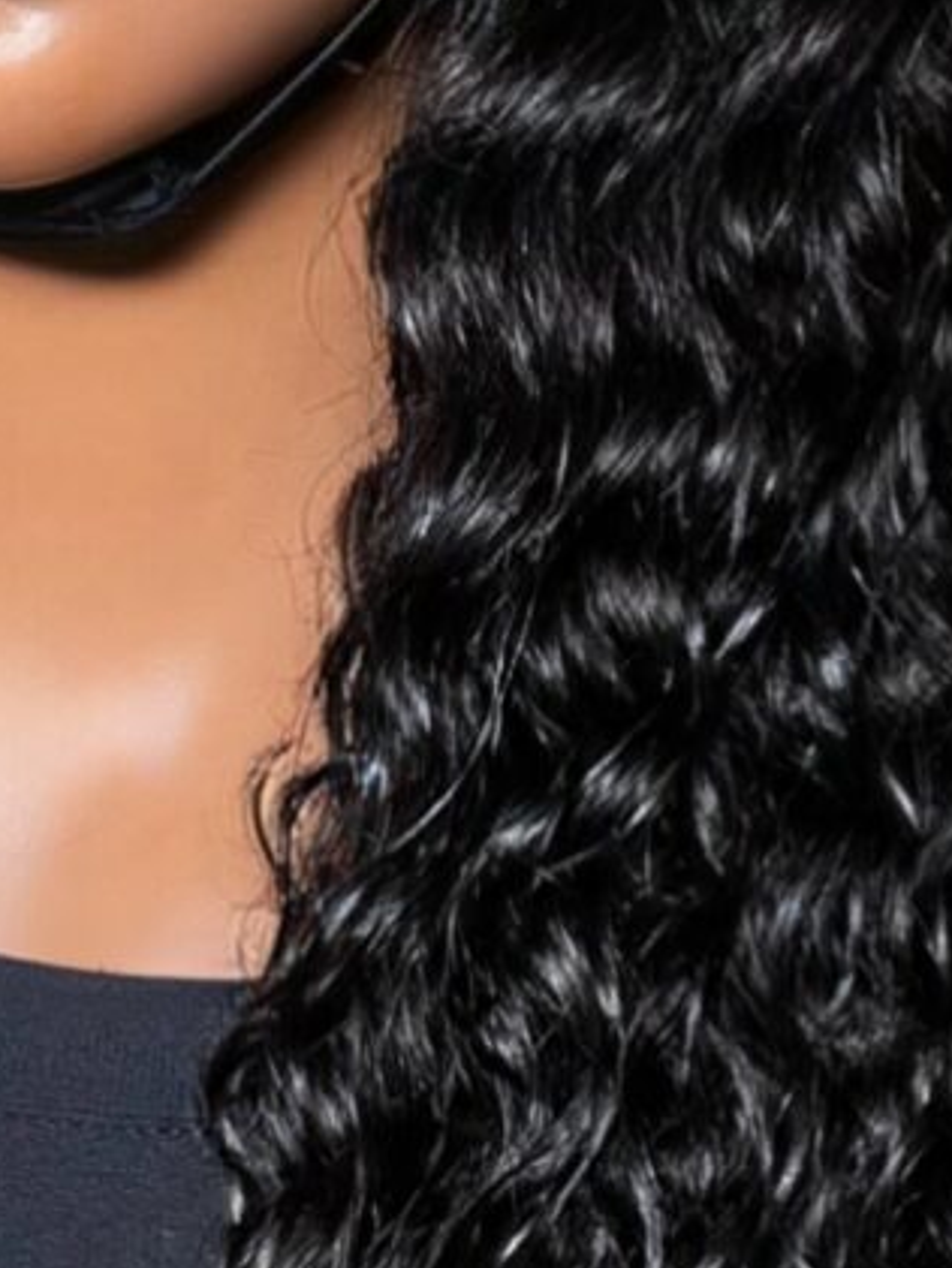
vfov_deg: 12.3
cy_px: 1431
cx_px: -66
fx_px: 5791
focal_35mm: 158
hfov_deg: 9.3
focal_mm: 5.7
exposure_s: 1/174
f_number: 1.5
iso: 40
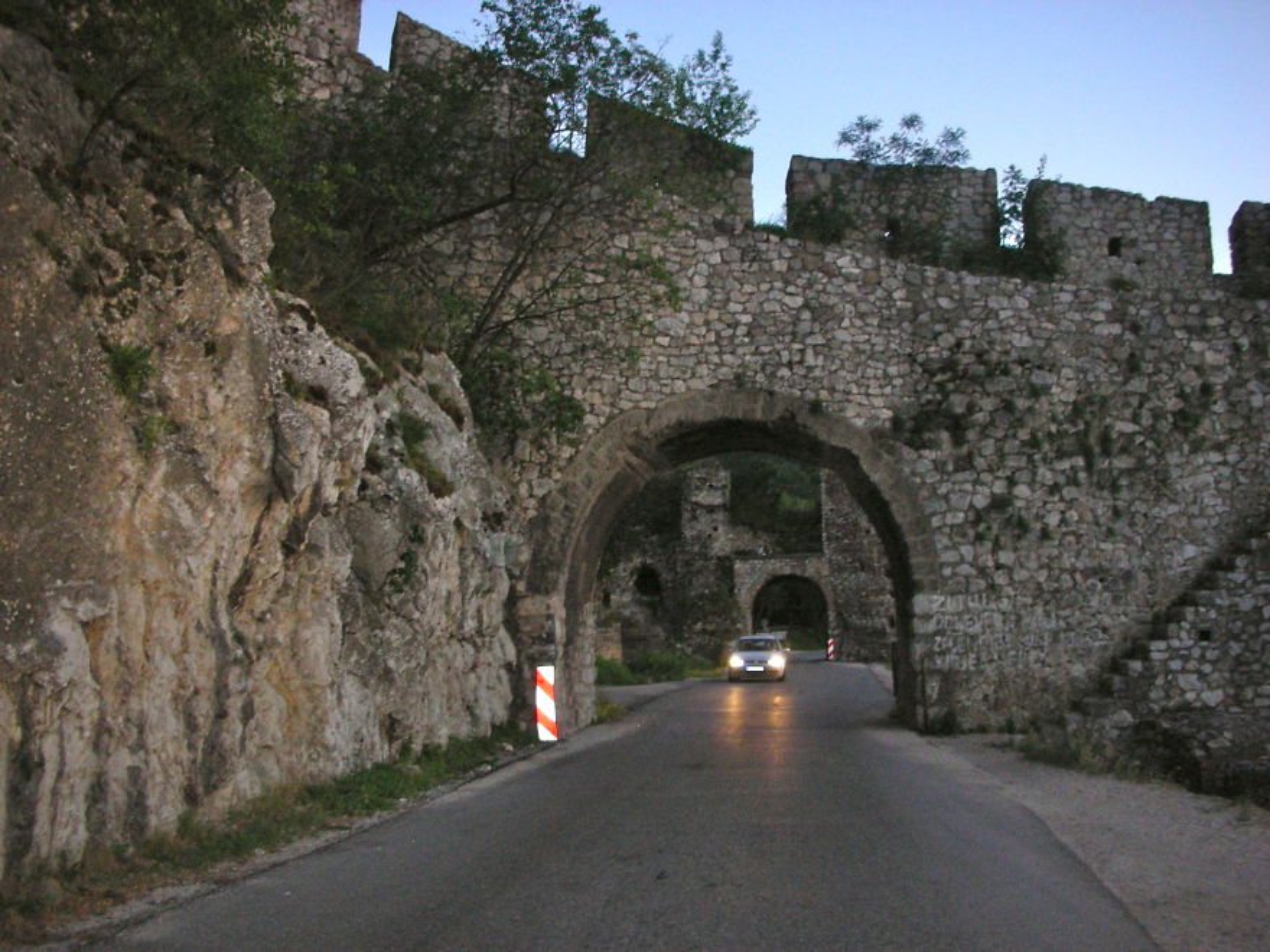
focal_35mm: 35
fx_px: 1284
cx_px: 635
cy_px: 476
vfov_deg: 40.7
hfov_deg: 52.6
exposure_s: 1/60.1
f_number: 3
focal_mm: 5.8
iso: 200
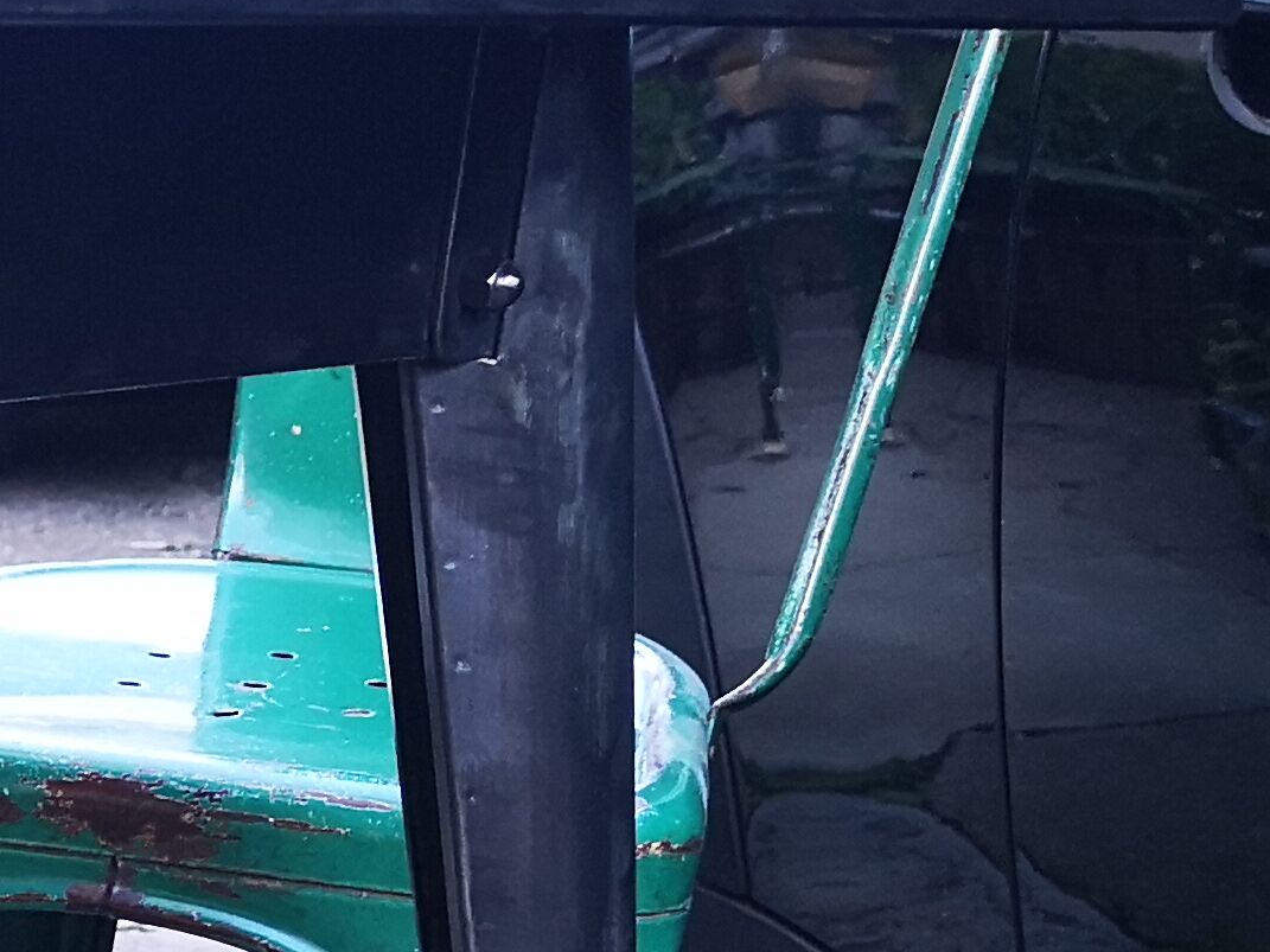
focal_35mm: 92
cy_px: 1018
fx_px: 3375
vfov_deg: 15.7
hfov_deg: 18.5
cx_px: -721
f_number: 1.8
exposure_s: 1/100
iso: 250
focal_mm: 3.95
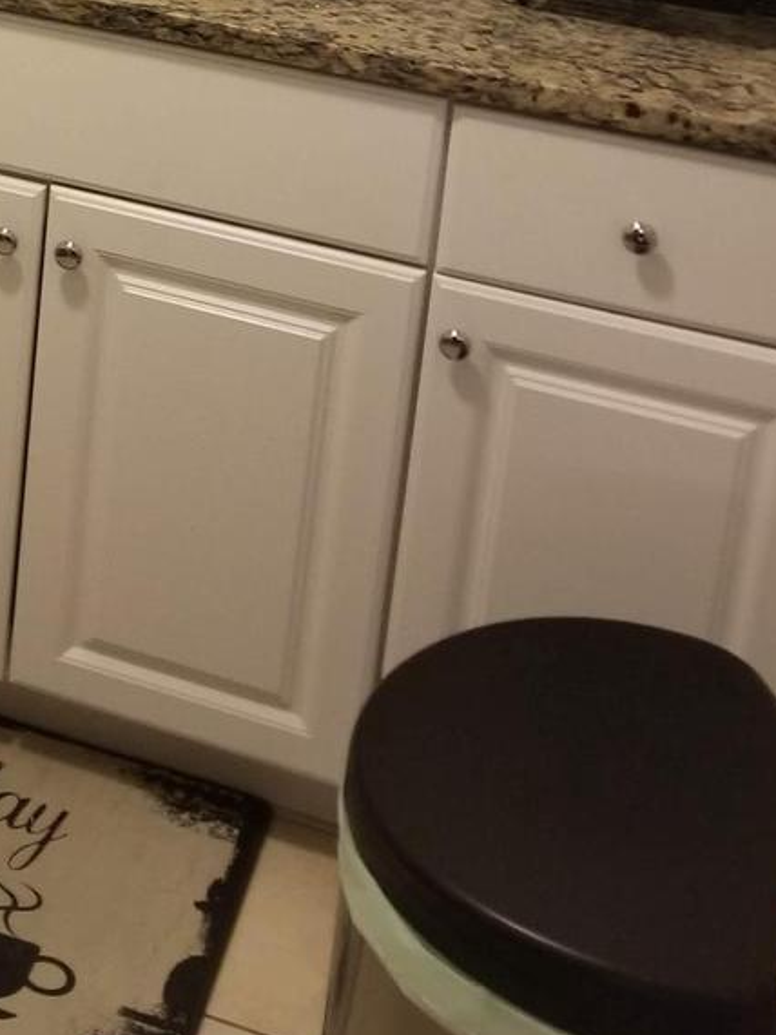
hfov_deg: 19.7
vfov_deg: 24.6
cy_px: -276
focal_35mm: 70
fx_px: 2093
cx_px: -158
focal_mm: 4.3
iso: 200
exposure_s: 1/30
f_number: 1.7
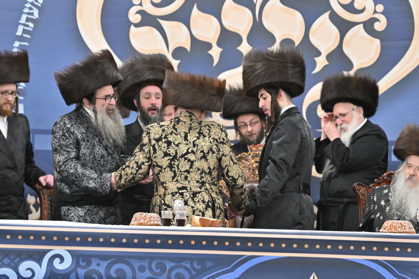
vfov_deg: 4.6
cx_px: 210
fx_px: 3490
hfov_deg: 6.9
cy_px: 140
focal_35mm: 300
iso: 1250
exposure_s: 1/320
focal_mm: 200
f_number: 2.8
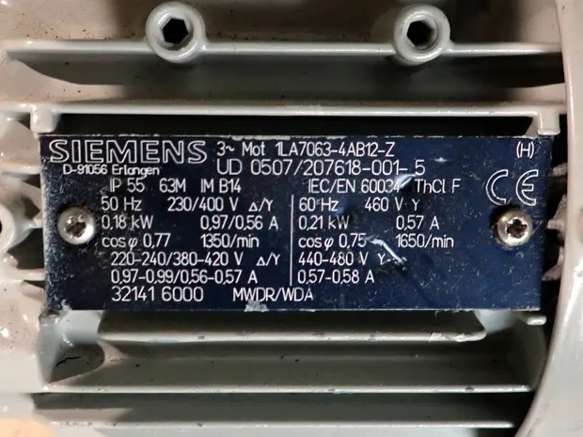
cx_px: 292
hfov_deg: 69.4
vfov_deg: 54.9
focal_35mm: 25
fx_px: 421
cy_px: 218
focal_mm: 4.5
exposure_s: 1/40
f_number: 2
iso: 640
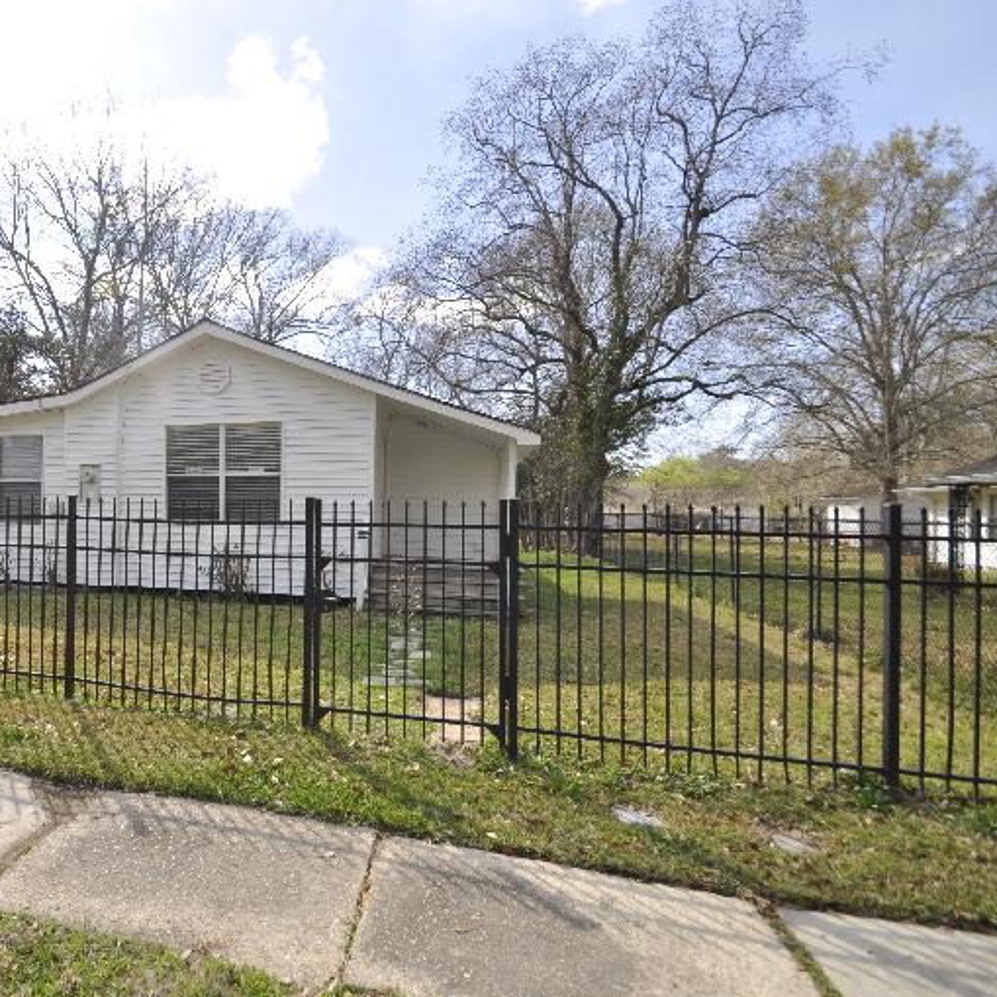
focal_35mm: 20
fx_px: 652
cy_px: 510
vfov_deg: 74.8
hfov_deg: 69.3
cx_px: 235
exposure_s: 1/250
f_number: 8
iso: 200
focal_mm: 10
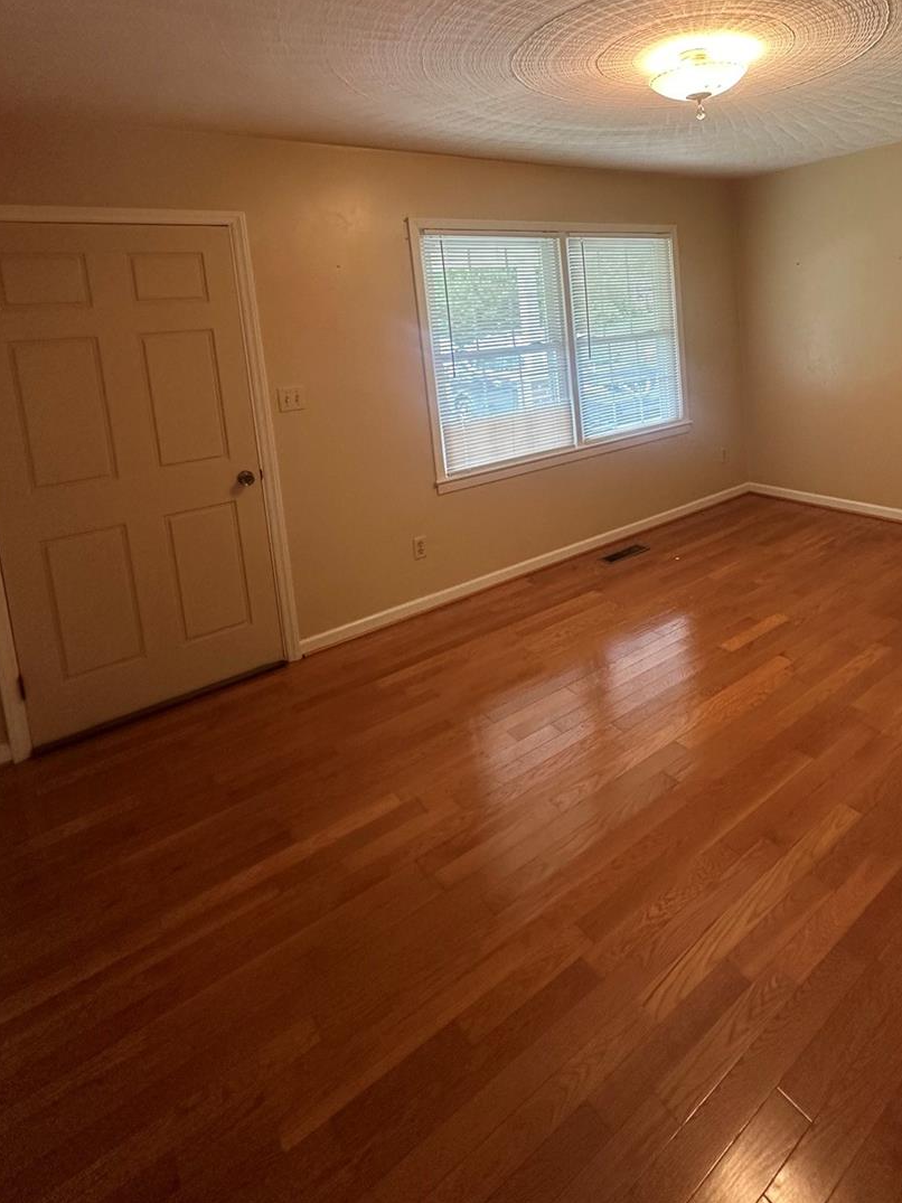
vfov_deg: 78.5
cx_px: 614
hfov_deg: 64.0
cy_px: 382
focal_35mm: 20
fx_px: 695
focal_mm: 2.22
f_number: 2.2
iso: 160
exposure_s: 1/60
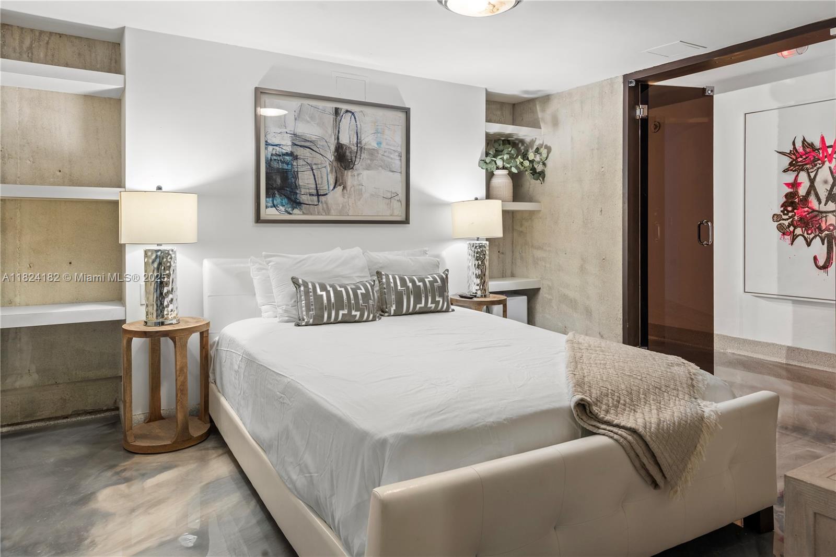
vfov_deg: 53.1
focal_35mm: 24
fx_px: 557
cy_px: 278
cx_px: 418
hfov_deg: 73.7
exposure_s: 1/1.67
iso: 400
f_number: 8
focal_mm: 24
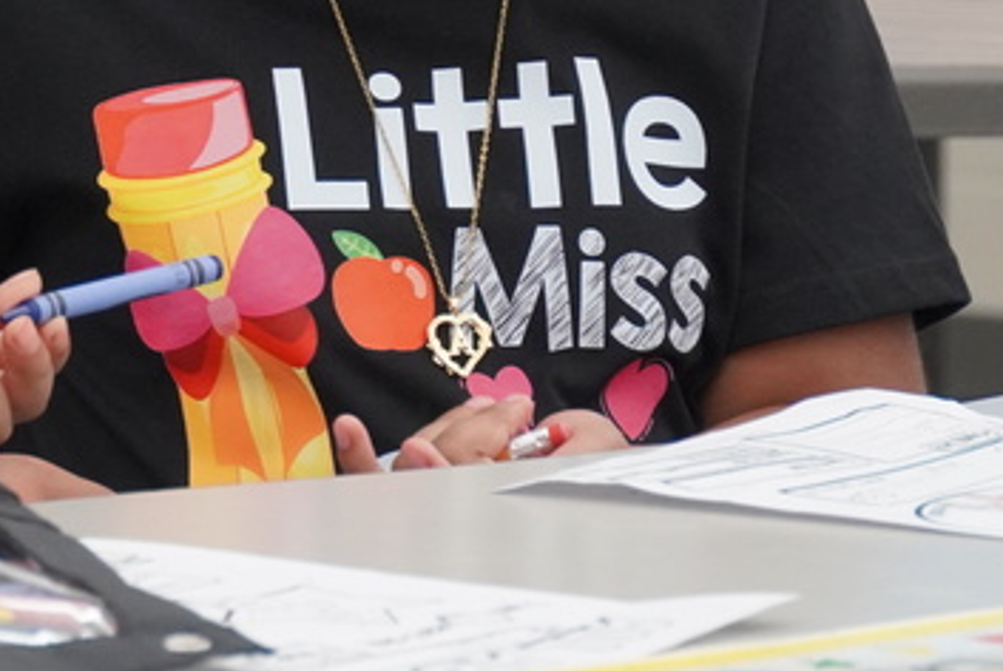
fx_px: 9452
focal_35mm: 339
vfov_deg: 4.1
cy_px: -104
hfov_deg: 6.0
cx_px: -99
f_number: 5.6
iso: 1600
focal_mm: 78
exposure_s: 1/160
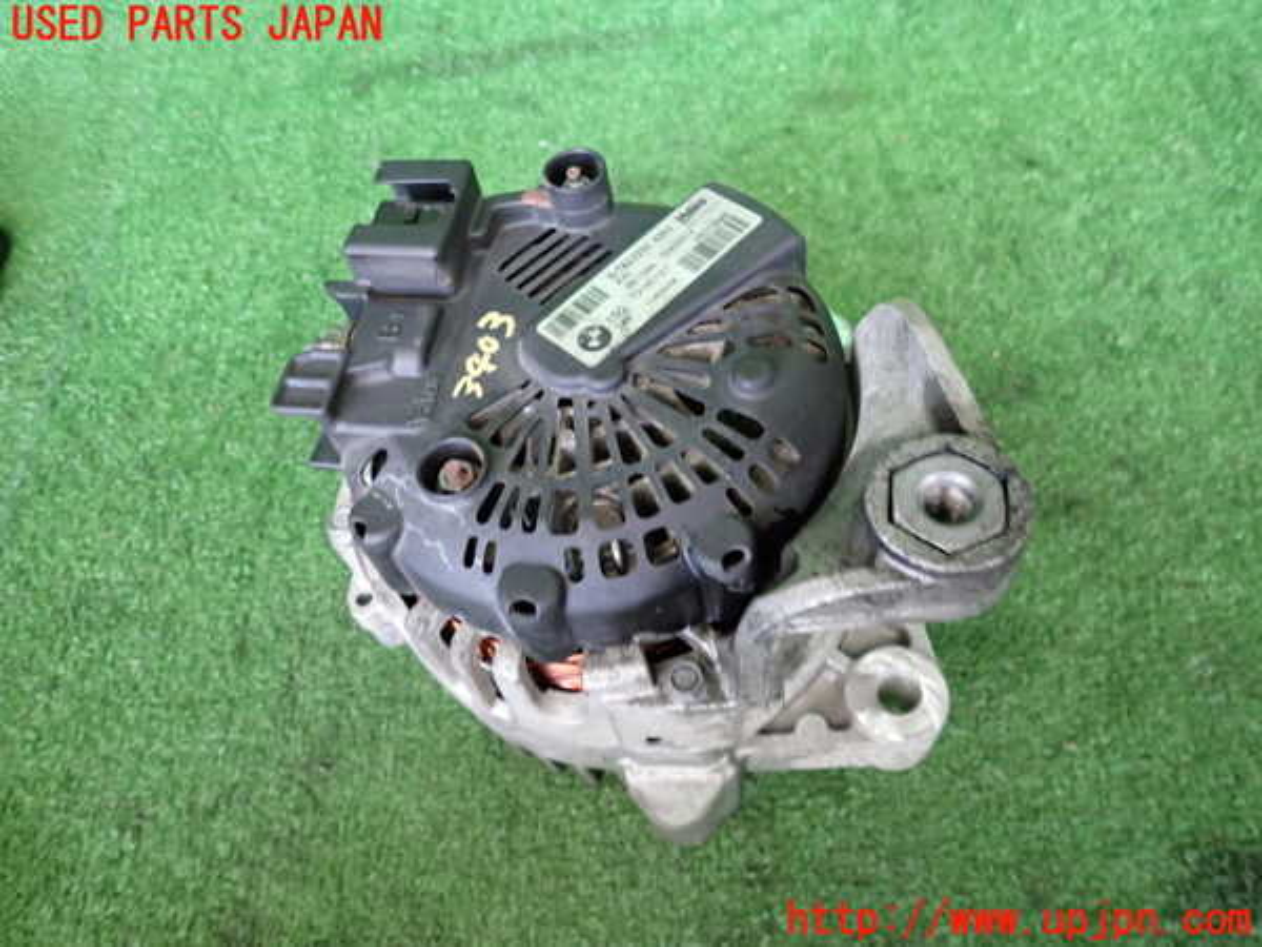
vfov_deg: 54.9
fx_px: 911
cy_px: 474
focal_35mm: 25
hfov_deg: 69.4
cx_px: 631
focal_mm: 4.5
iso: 500
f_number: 2
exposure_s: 1/30
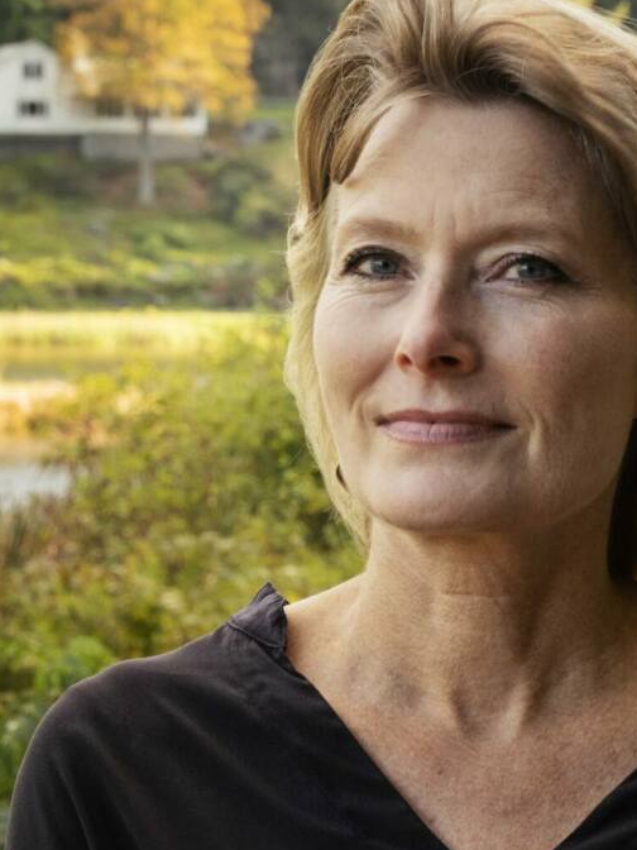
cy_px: 777
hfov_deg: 10.4
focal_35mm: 142
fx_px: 3484
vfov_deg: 13.8
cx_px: 427
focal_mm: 41.1
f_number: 8
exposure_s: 1/60
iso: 250
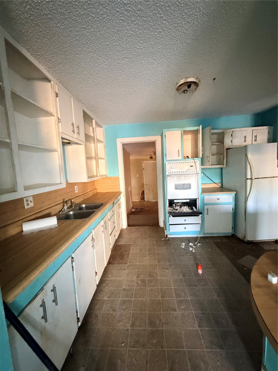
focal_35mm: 14
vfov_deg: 102.1
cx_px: 139
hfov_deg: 85.7
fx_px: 150
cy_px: 186
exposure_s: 1/53
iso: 1250
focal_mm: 2.22
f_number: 2.2
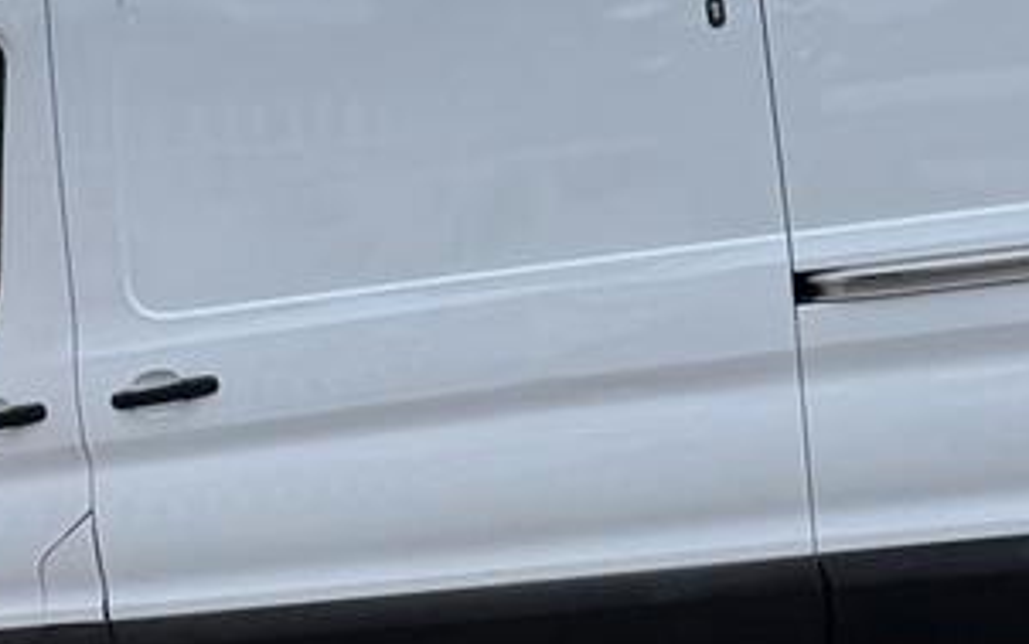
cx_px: 603
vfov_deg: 28.9
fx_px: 1234
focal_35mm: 44
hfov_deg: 45.1
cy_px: 187
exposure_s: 1/99
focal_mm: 2.22
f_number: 2.2
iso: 80
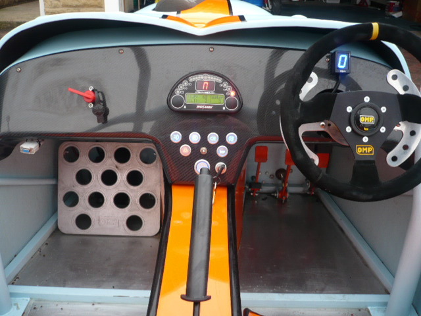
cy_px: 158
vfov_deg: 40.7
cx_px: 210
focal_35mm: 35
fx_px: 426
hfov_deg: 52.6
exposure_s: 1/50
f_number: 2.8
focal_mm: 5.8
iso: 100
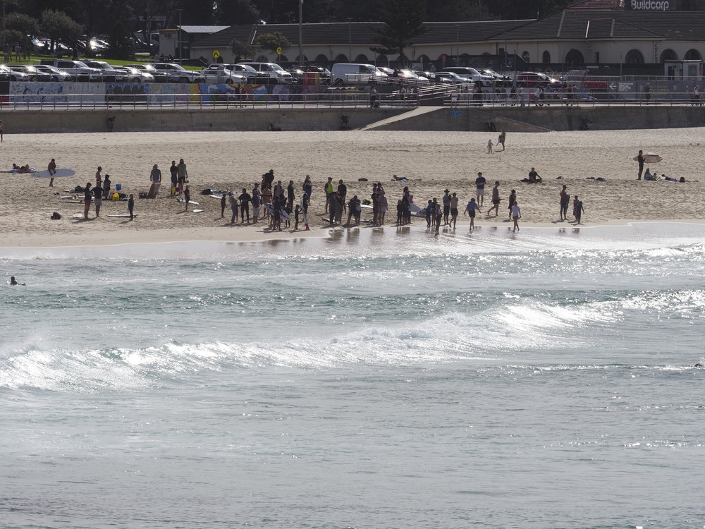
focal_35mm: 300
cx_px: 352
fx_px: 6110
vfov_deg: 5.0
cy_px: 264
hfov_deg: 6.6
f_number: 16
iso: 200
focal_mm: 150
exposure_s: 1/320
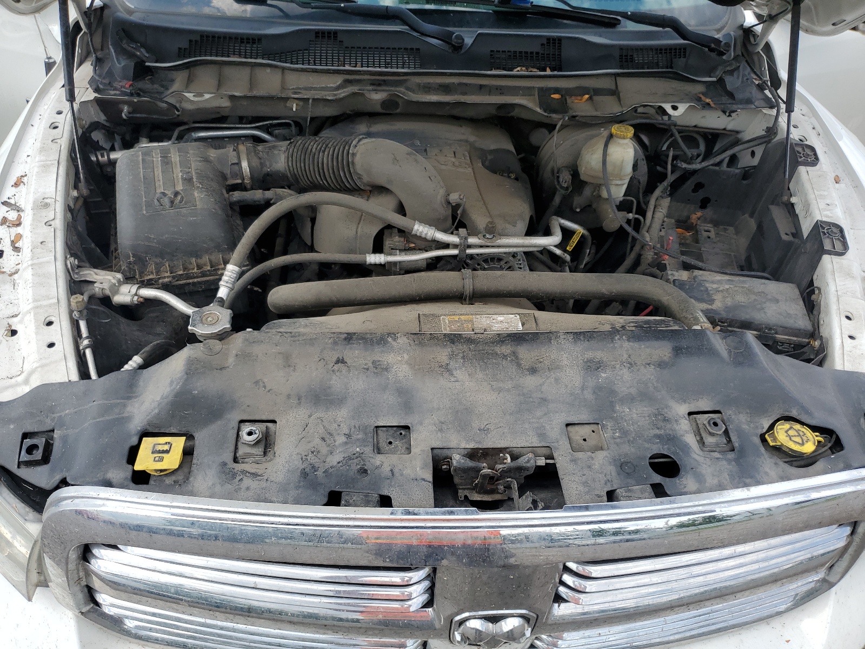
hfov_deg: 67.3
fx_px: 650
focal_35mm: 26
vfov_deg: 53.1
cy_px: 324
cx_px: 432
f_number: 1.5
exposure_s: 1/1429
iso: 50
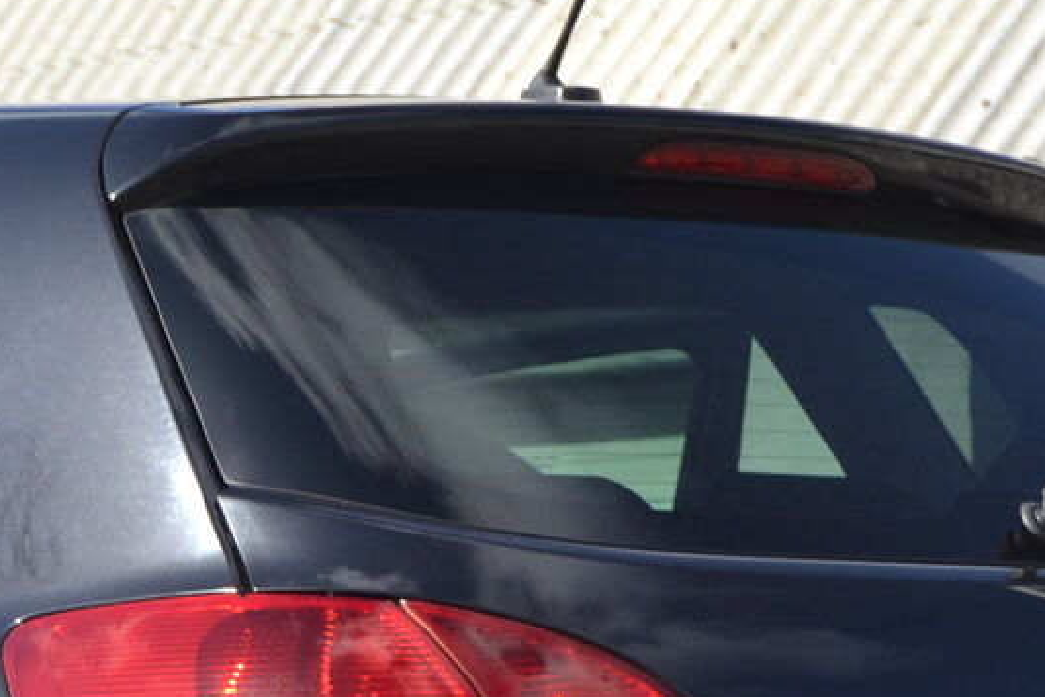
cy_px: 1067
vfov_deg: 6.6
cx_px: -43
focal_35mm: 205
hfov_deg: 9.9
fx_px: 5950
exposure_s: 1/200
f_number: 7.1
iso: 100
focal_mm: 38
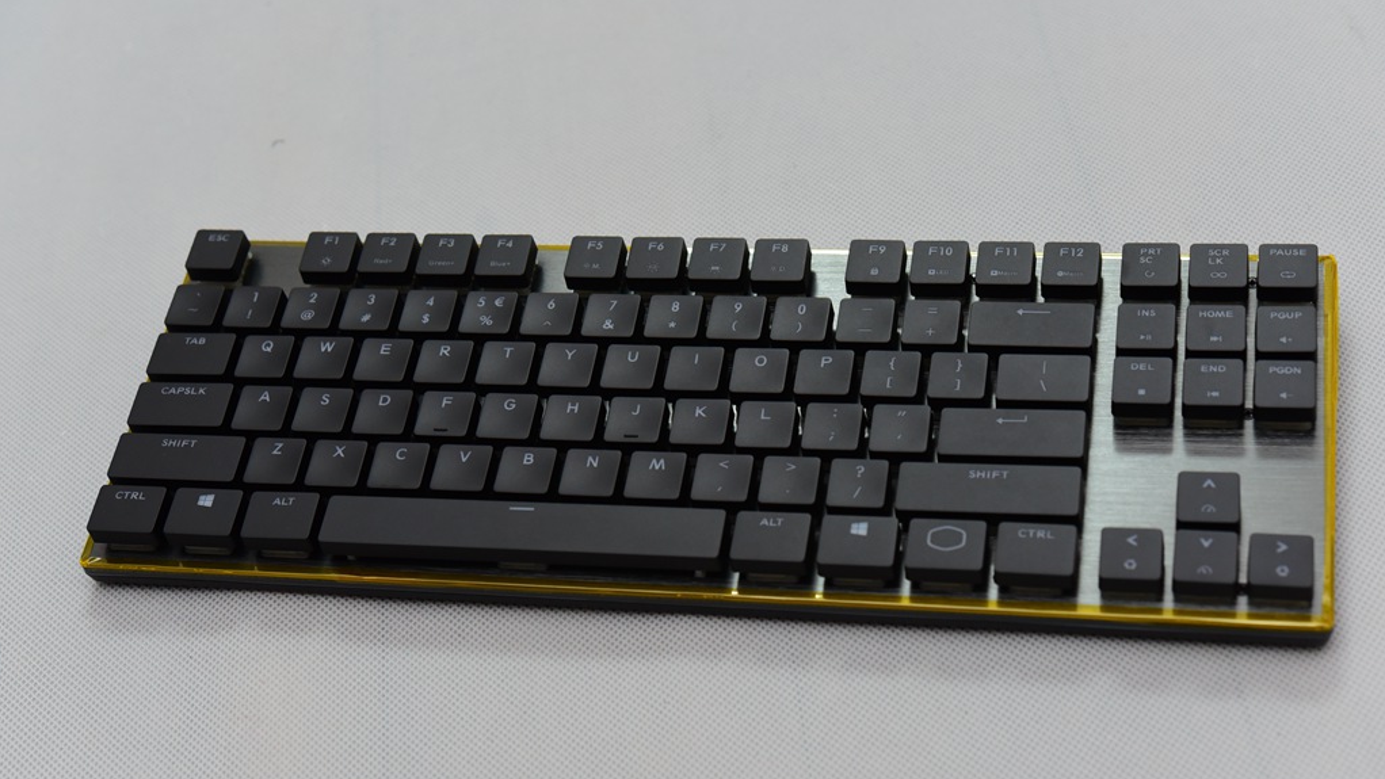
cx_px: 692
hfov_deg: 33.3
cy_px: 411
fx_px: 2314
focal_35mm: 63
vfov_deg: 19.1
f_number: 5.6
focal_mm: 60
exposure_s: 1/60
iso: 1600
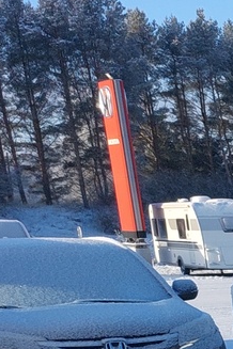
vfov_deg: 15.4
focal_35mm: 122
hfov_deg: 8.5
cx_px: 793
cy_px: 538
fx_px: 1184
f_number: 1.8
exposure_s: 1/618
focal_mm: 5.23
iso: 25
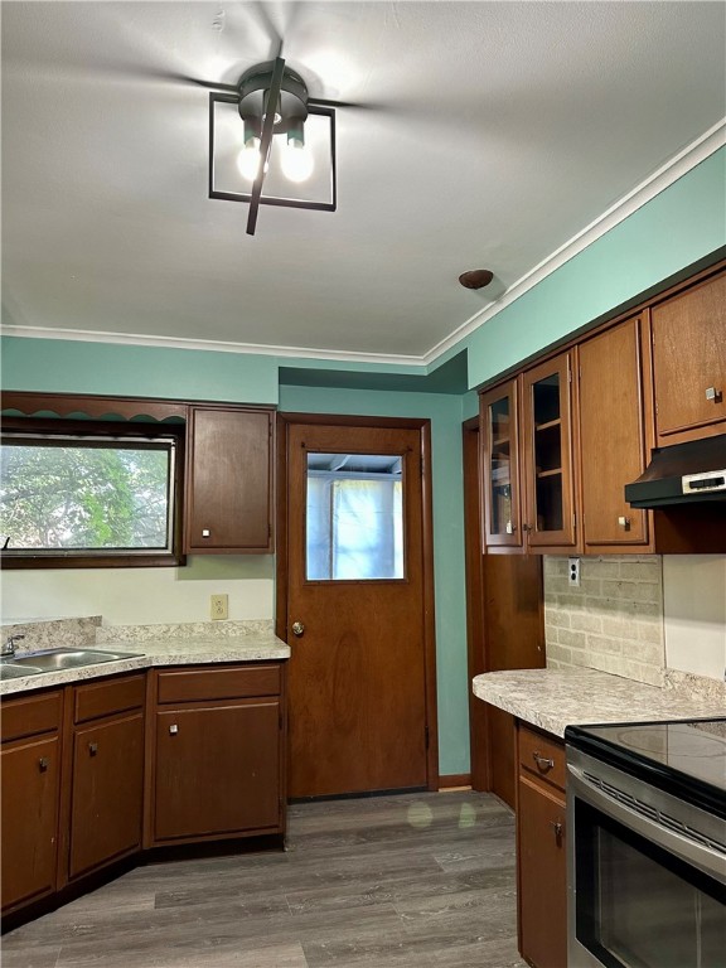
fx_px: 671
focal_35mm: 24
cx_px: 363
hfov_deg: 56.8
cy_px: 484
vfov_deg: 71.6
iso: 250
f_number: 1.78
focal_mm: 6.86
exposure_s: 1/60
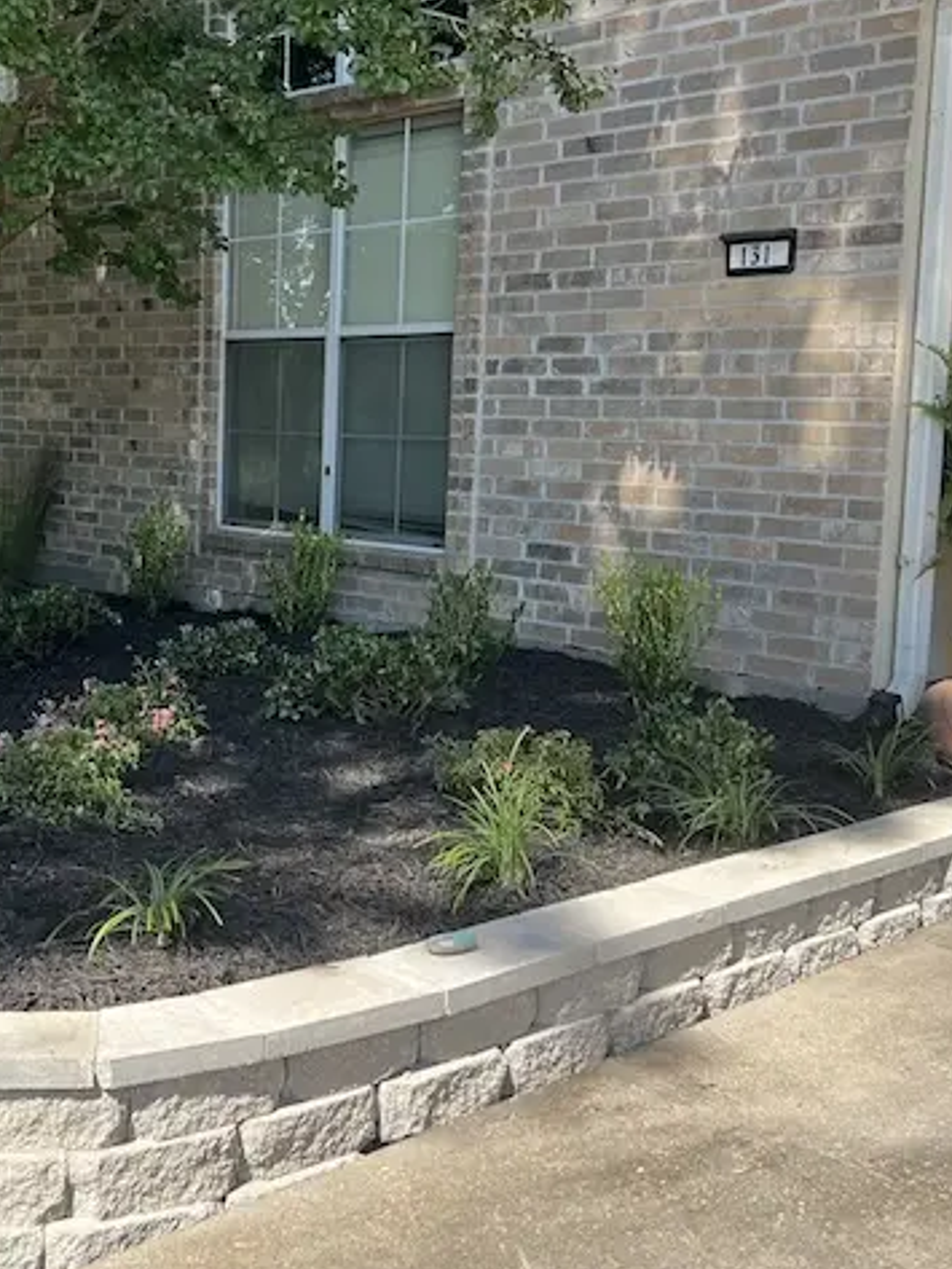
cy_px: 601
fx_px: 1613
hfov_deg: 32.5
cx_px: 282
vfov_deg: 42.9
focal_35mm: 44
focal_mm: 5.7
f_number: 1.5
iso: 50
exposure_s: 1/1280
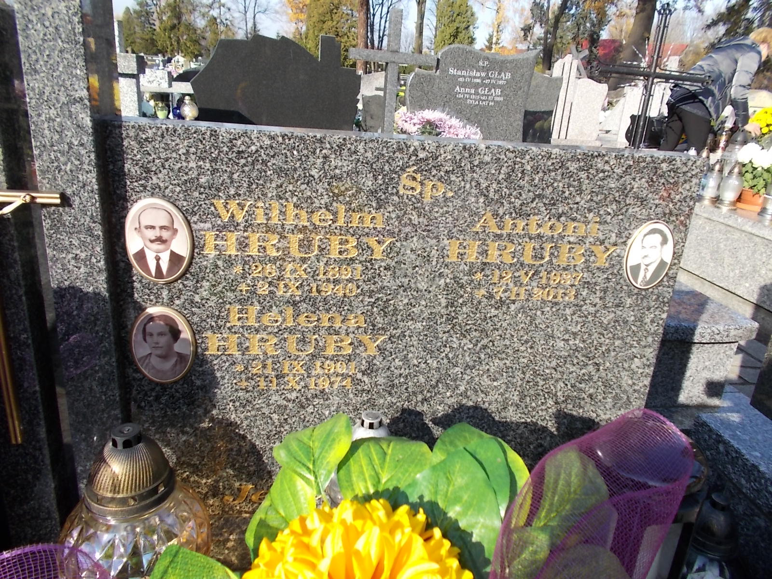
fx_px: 580
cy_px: 290
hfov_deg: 67.3
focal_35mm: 26
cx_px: 386
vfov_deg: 53.1
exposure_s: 1/400
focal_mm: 4.6
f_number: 3.2
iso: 80
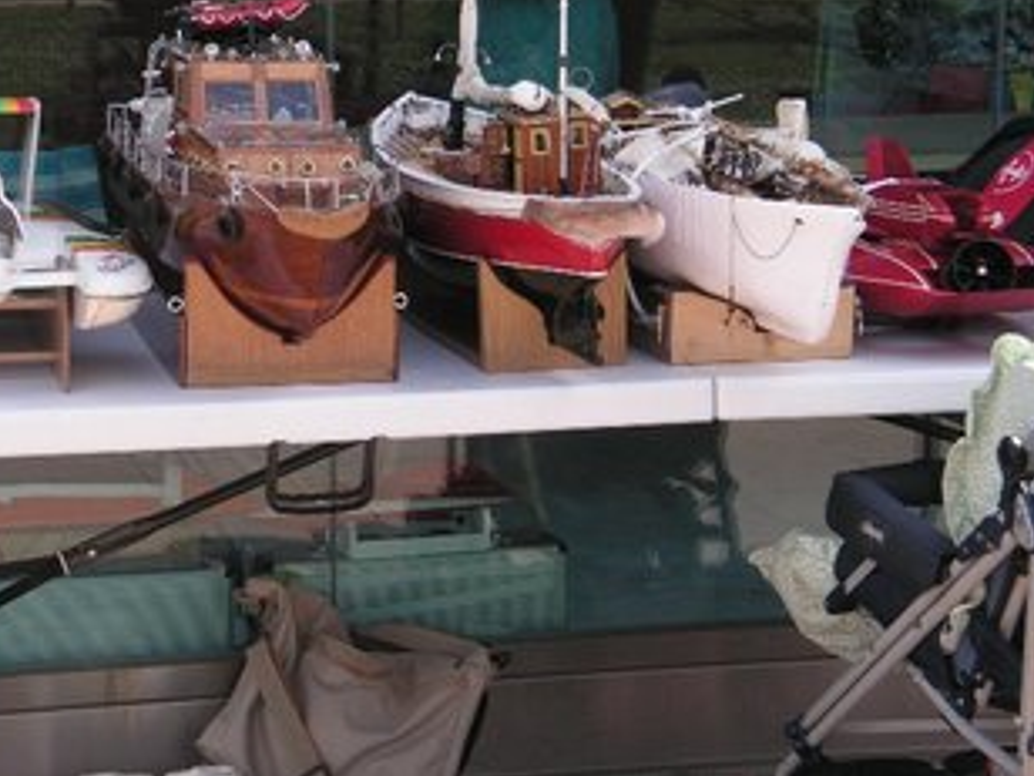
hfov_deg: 20.4
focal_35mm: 96
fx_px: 2868
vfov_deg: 15.4
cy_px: 275
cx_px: 420
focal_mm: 12.4
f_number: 3.9
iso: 50
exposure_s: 1/250
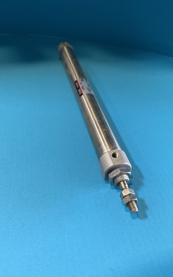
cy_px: 140
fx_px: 211
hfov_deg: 44.3
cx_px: 104
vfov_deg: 66.5
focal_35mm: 28
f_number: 1.8
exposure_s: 1/40
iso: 400
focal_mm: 4.25
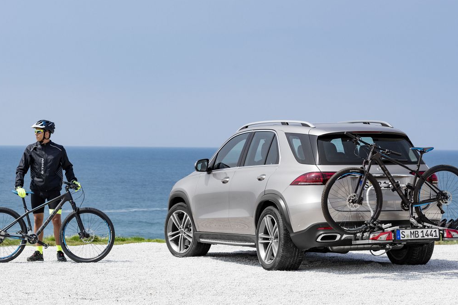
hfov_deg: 16.6
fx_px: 1565
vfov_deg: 11.1
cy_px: 114
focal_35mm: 123
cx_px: 211
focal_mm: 95
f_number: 8
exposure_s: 1/400
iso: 100
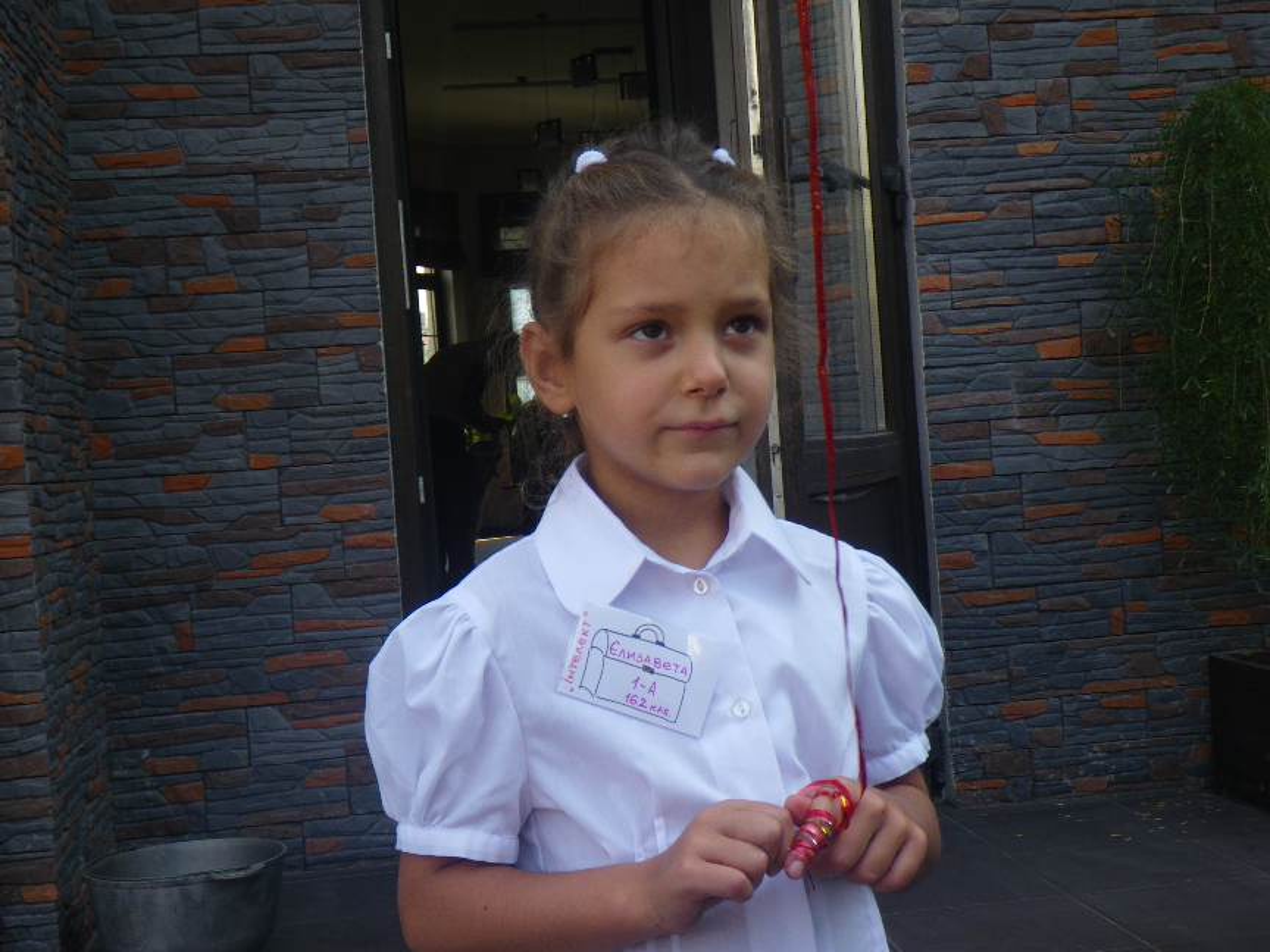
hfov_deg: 37.5
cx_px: 635
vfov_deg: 28.6
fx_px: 1871
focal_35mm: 51
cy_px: 476
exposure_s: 1/80
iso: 50
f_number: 4.4
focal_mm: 9.1
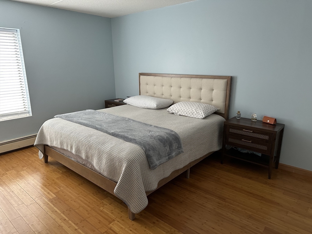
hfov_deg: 71.6
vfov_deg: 56.8
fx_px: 216
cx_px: 156
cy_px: 117
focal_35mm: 24
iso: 320
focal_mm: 6.86
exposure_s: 1/60
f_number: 1.78
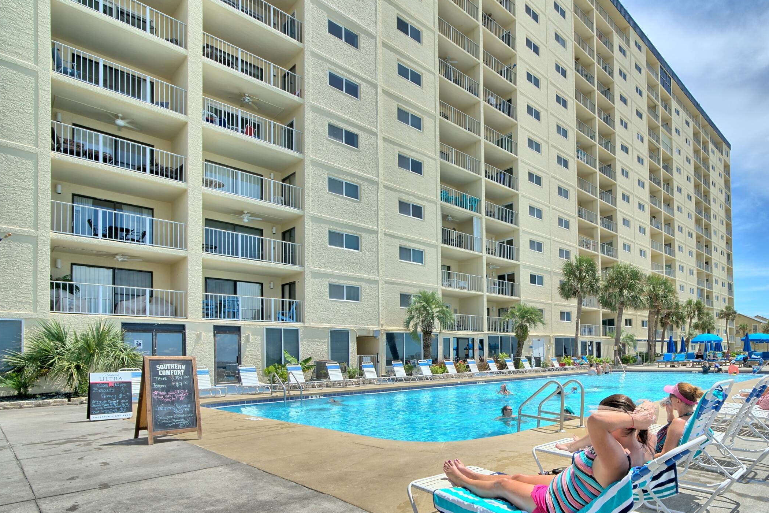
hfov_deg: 81.3
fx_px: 427
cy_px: 345
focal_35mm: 20
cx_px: 509
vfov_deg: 60.4
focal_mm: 14
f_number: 11
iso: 200
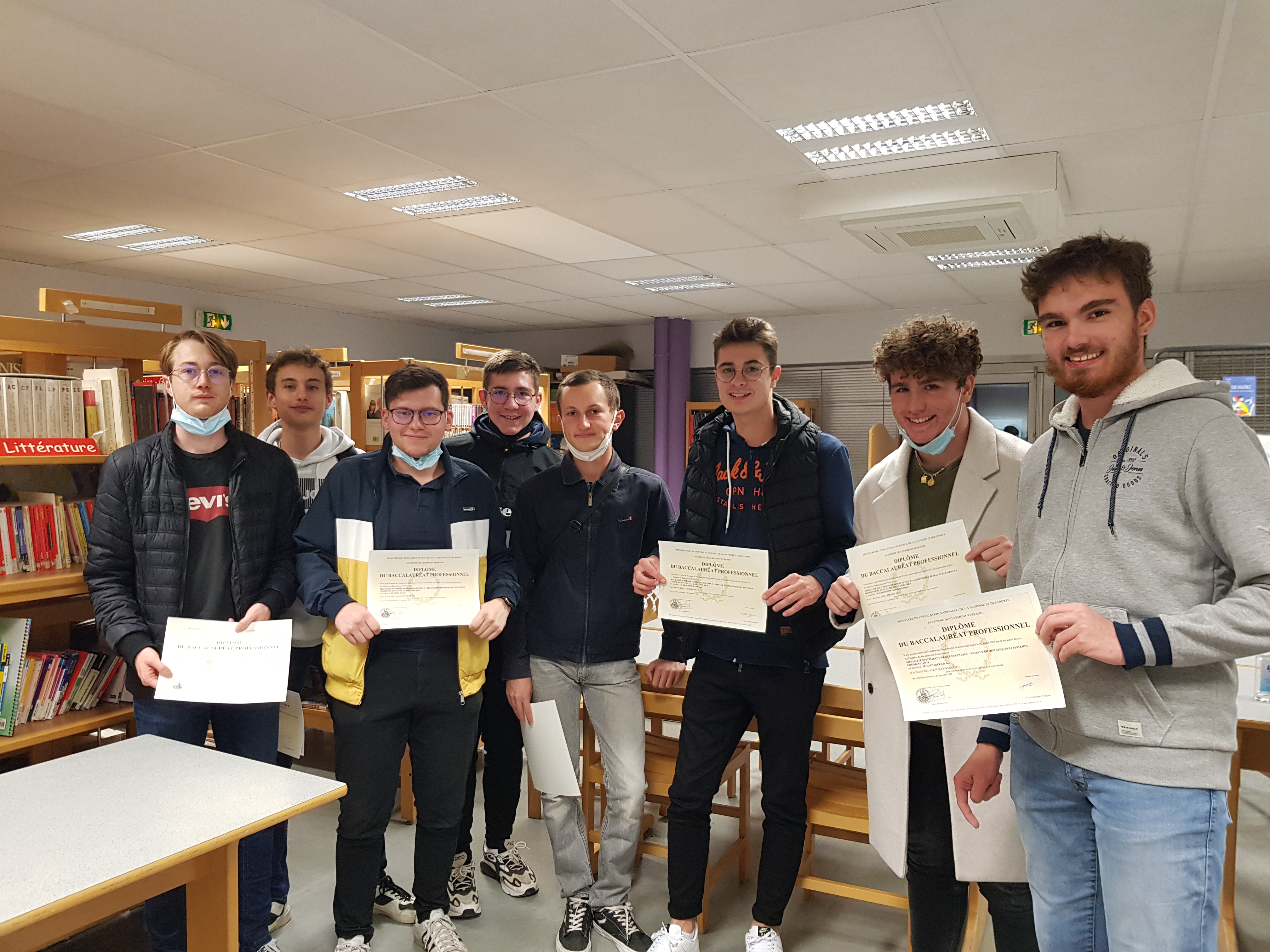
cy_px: 476
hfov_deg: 67.3
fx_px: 954
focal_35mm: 26
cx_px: 635
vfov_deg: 53.1
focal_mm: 4.2
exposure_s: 1/50
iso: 160
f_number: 1.7
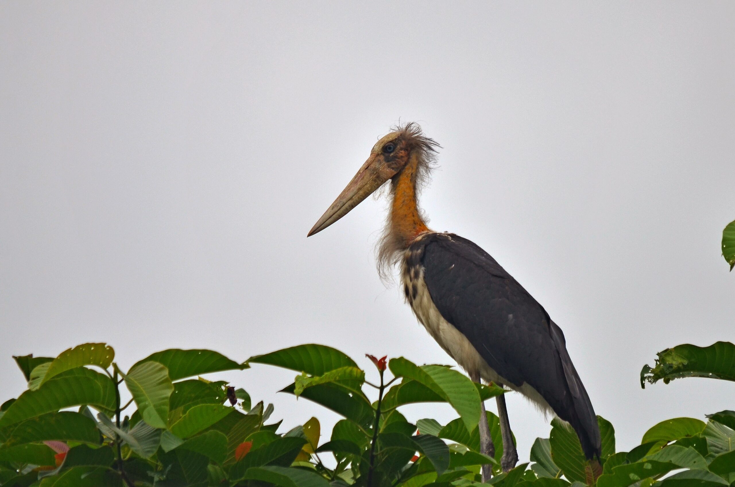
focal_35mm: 750
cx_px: 368
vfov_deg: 1.8
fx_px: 15282
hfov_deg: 2.8
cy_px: 244
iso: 200
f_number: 6.3
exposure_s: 1/640
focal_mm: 500
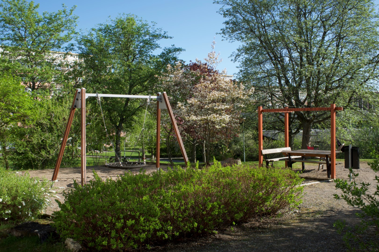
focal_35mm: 37
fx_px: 389
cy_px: 126
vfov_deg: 35.9
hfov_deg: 51.9
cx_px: 190
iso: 320
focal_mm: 24.7
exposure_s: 1/80
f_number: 16
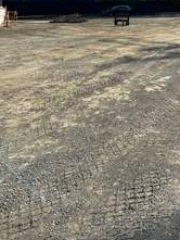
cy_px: 7
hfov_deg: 26.1
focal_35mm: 53
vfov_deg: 33.4
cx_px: 182
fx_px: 367
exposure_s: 1/8000
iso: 50
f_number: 1.5
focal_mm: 5.7
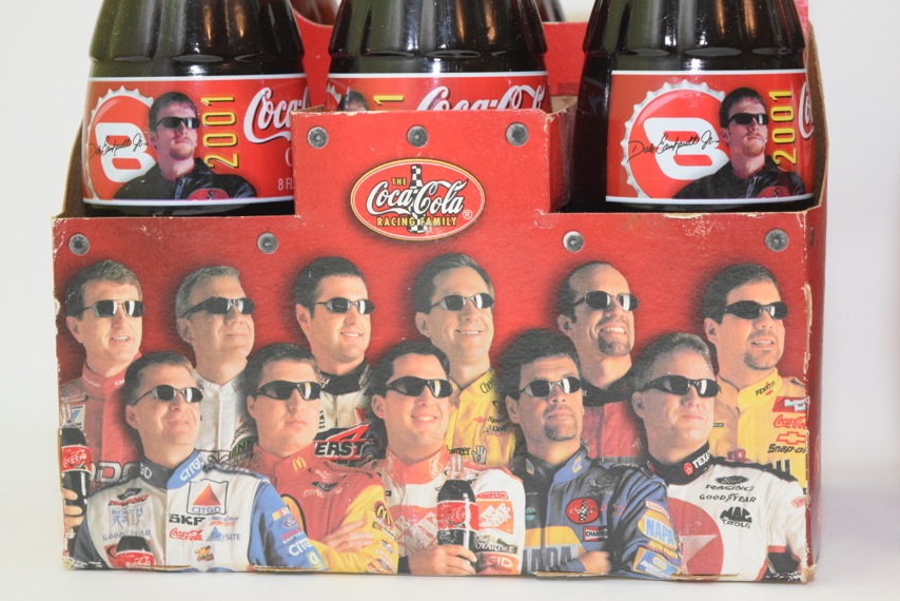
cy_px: 266
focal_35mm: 97
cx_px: 445
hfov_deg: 21.1
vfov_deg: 14.2
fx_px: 2415
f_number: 5.6
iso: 3200
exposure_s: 1/60
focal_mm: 55
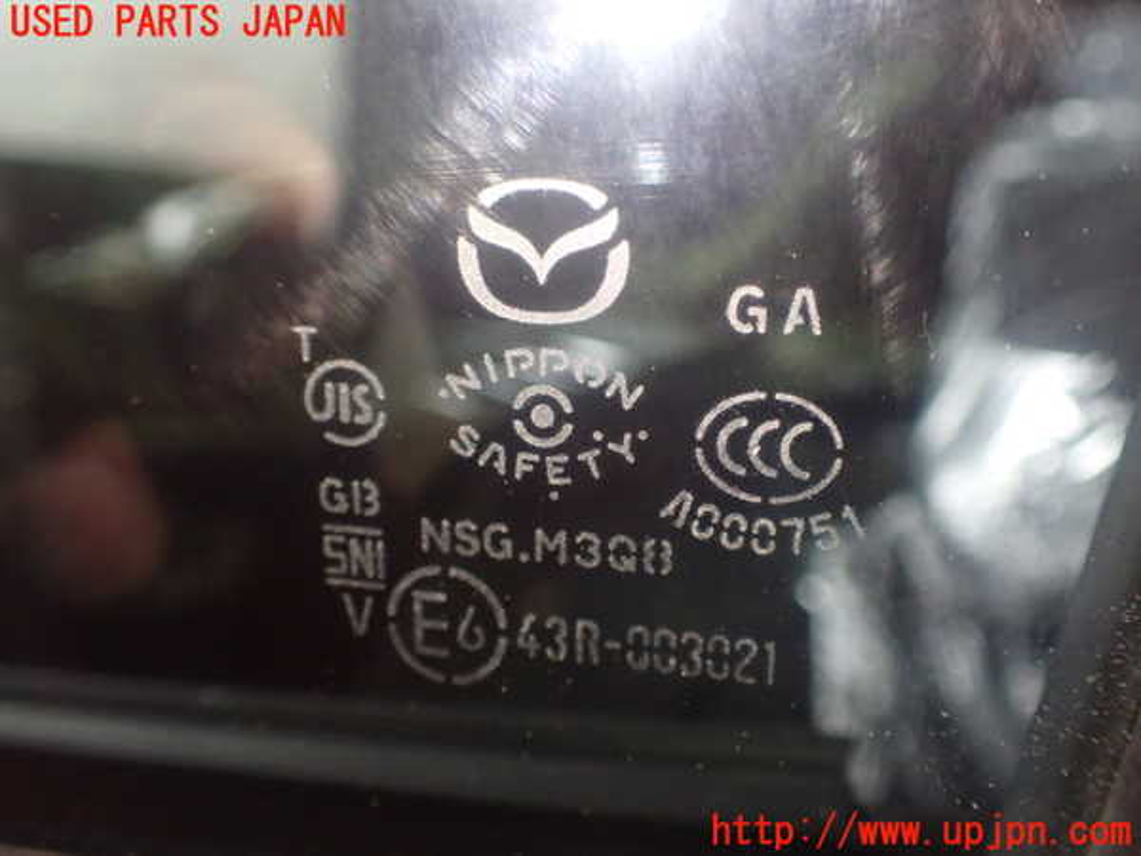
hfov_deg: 56.8
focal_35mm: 32
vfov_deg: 44.2
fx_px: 1055
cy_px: 428
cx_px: 570
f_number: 2.4
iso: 800
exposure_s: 1/30
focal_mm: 5.79
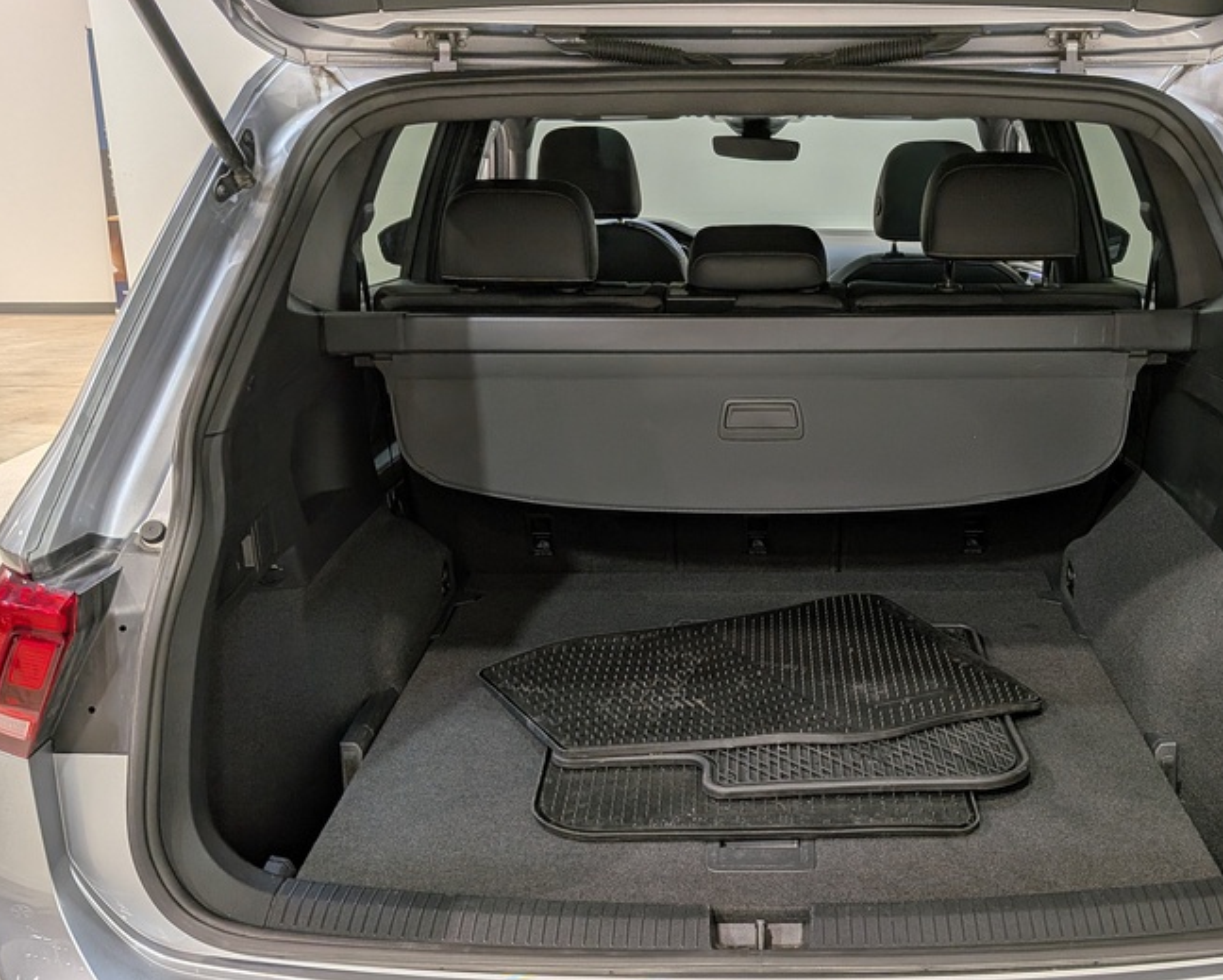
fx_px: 1340
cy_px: 602
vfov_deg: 39.9
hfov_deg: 48.6
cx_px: 768
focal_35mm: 37
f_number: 1.7
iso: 28
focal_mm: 4.53
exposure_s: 1/153
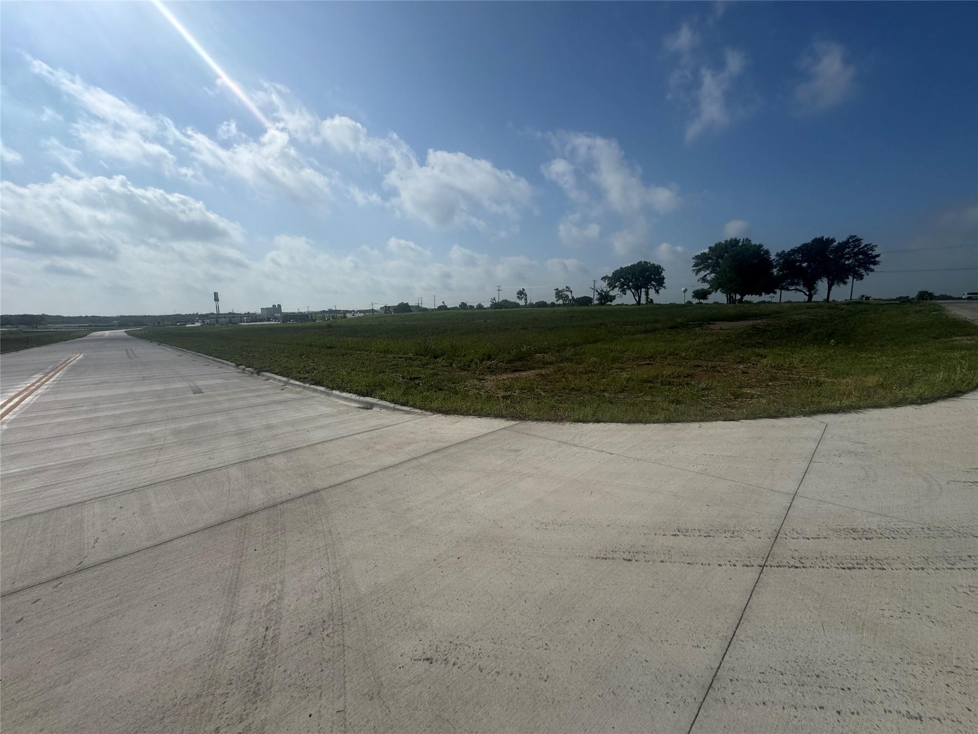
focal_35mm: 14
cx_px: 489
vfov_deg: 85.7
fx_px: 396
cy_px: 367
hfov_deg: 102.1
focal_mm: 2.22
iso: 32
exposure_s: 1/3906
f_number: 2.2
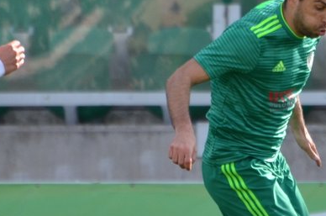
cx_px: 371
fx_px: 12588
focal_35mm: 1393
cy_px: 230
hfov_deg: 1.5
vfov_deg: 1.0
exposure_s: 1/800
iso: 400
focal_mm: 300
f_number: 5.6
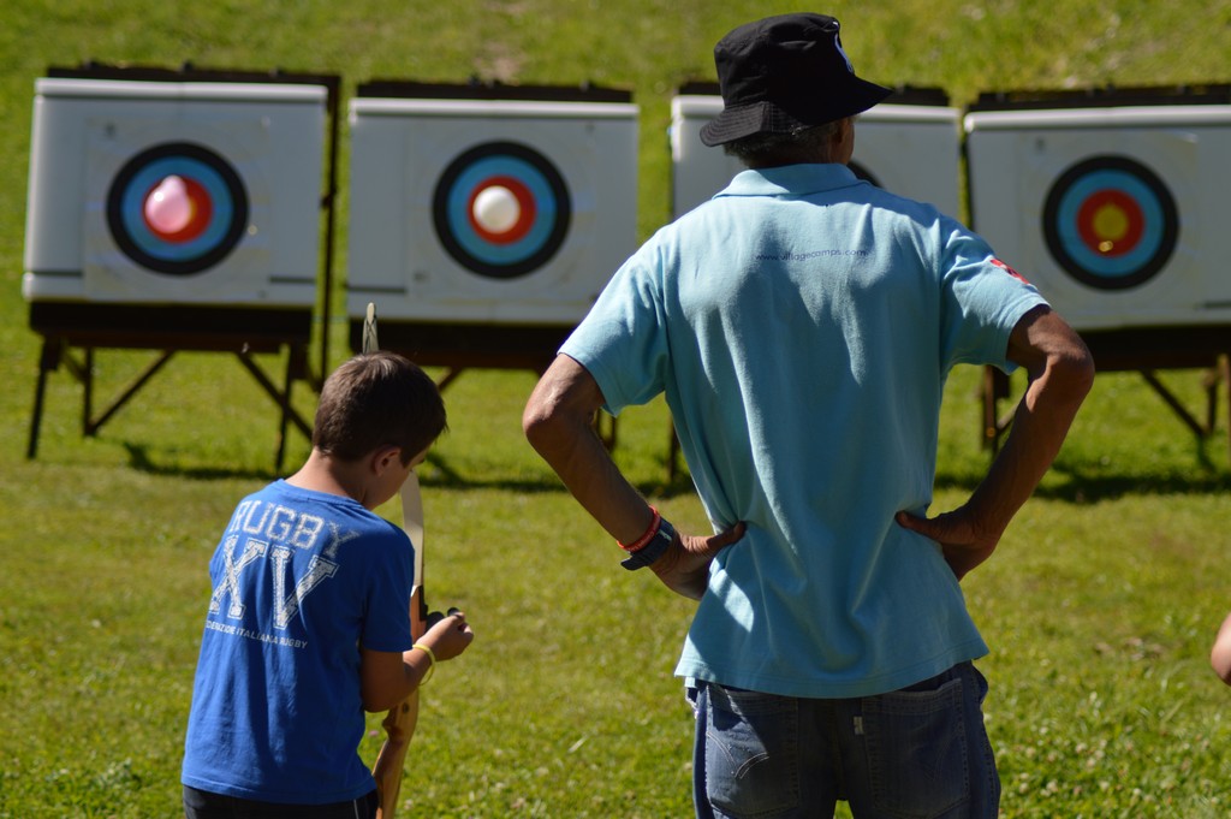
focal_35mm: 105
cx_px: 616
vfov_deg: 13.0
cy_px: 410
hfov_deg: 19.5
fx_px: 3587
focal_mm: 70
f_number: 4
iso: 110
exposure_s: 1/1000
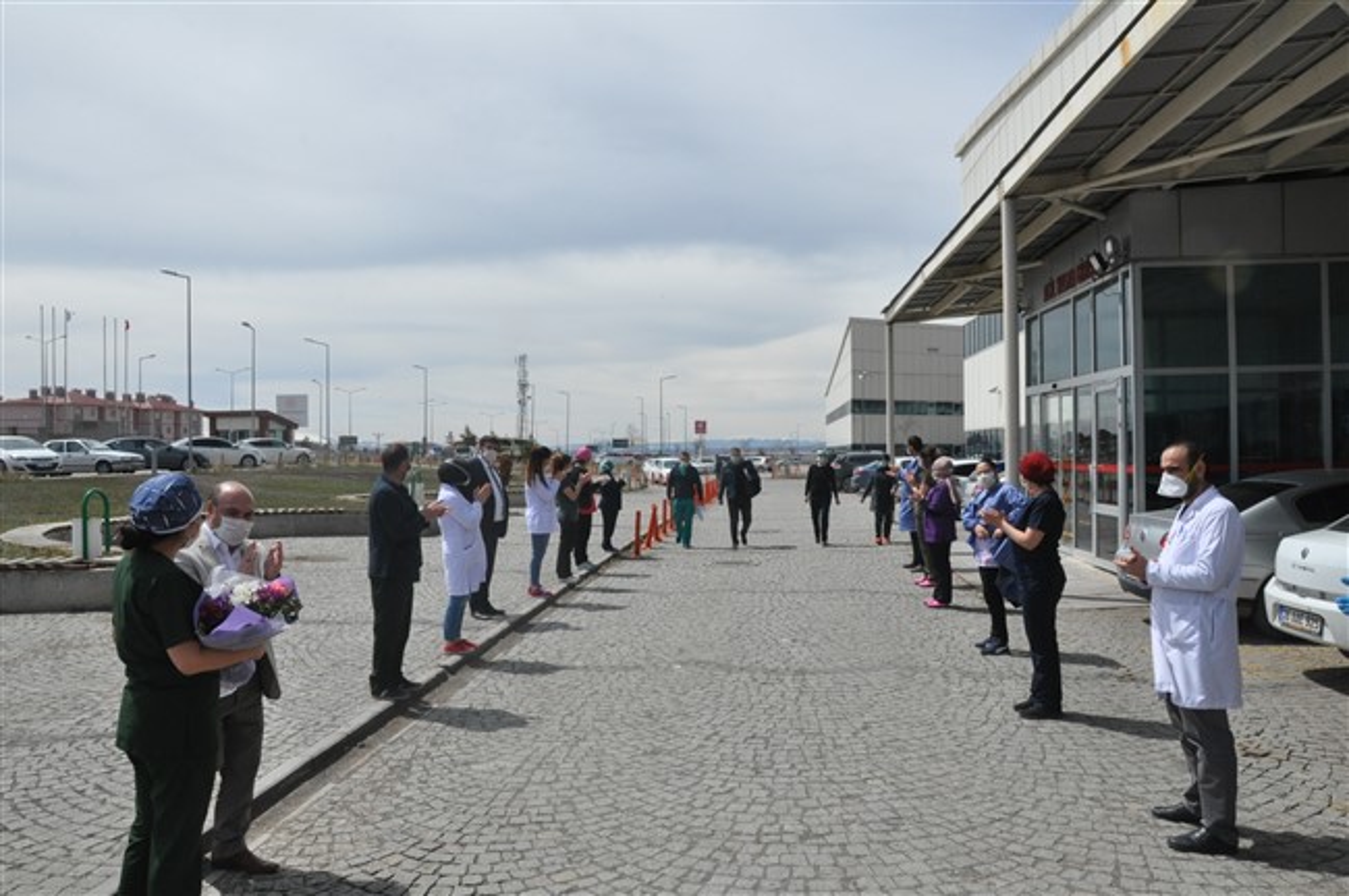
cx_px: 674
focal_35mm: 27
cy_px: 448
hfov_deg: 67.4
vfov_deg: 47.8
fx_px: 1011
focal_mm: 18
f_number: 13
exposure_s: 1/640
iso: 800
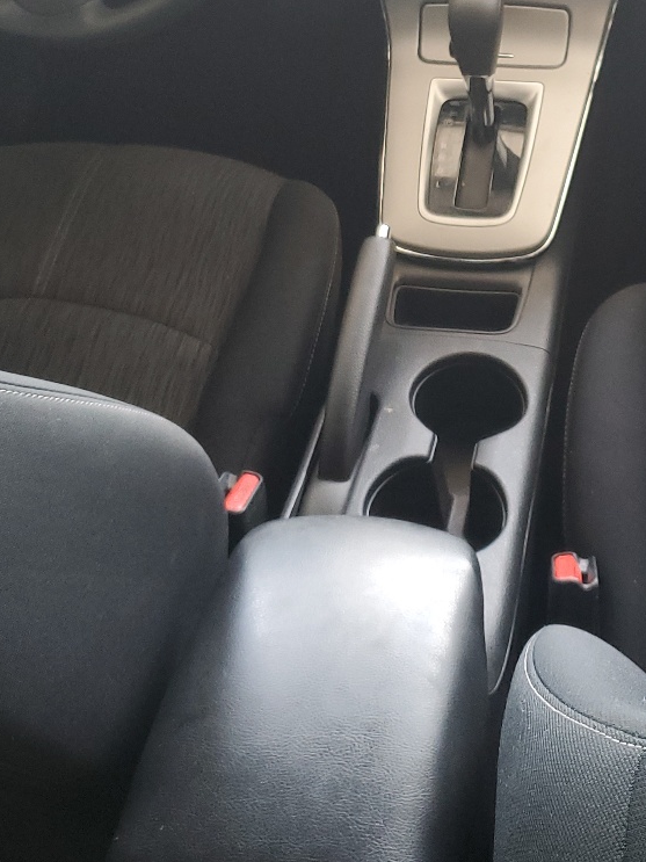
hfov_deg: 25.8
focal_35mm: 56
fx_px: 1394
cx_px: 477
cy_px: 169
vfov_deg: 33.3
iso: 105
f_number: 1.5
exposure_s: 1/60.2
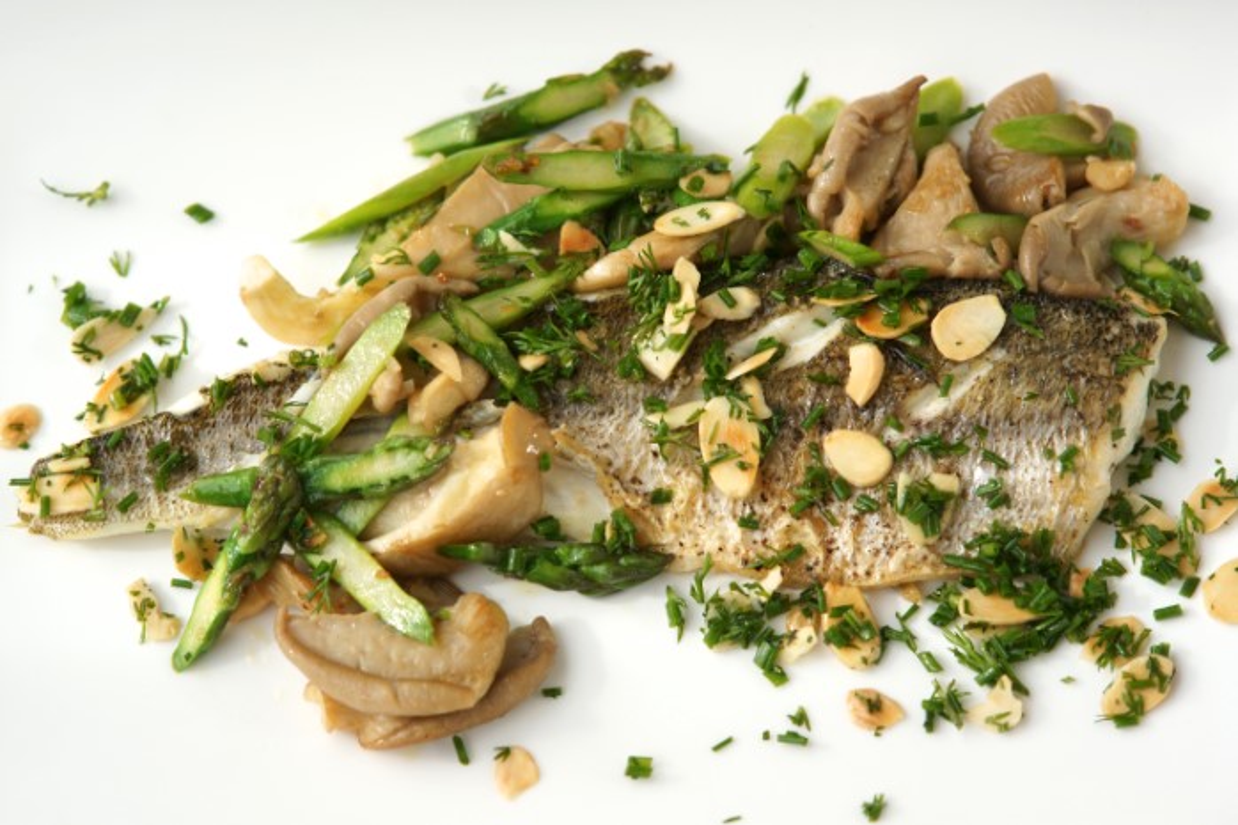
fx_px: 4641
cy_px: 412
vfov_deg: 10.2
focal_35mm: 135
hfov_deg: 15.2
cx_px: 619
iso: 200
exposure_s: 1/250
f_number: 5.6
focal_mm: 135
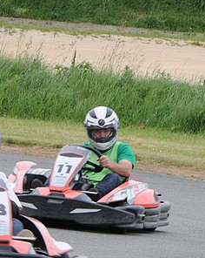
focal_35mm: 400
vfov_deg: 4.8
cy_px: 142
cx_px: 42
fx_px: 3042
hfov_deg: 3.9
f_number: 13
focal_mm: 105
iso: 500
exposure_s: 1/200
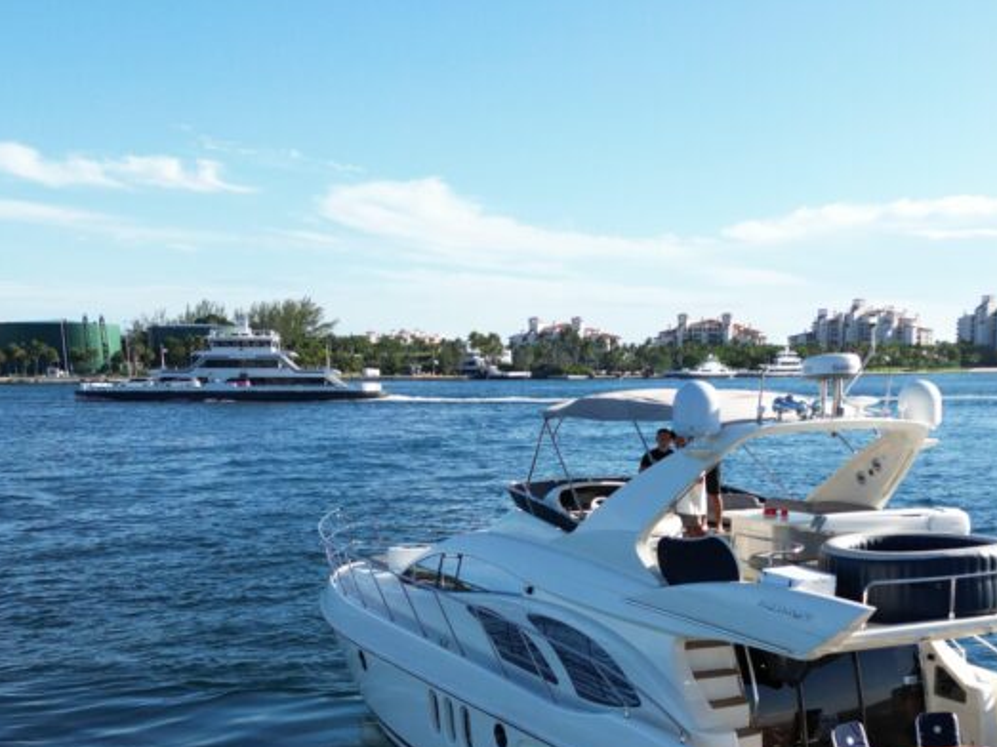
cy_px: 621
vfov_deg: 30.0
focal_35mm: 47
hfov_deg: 39.6
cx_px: 715
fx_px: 1353
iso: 110
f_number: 1.7
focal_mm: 6.72
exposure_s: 1/1600
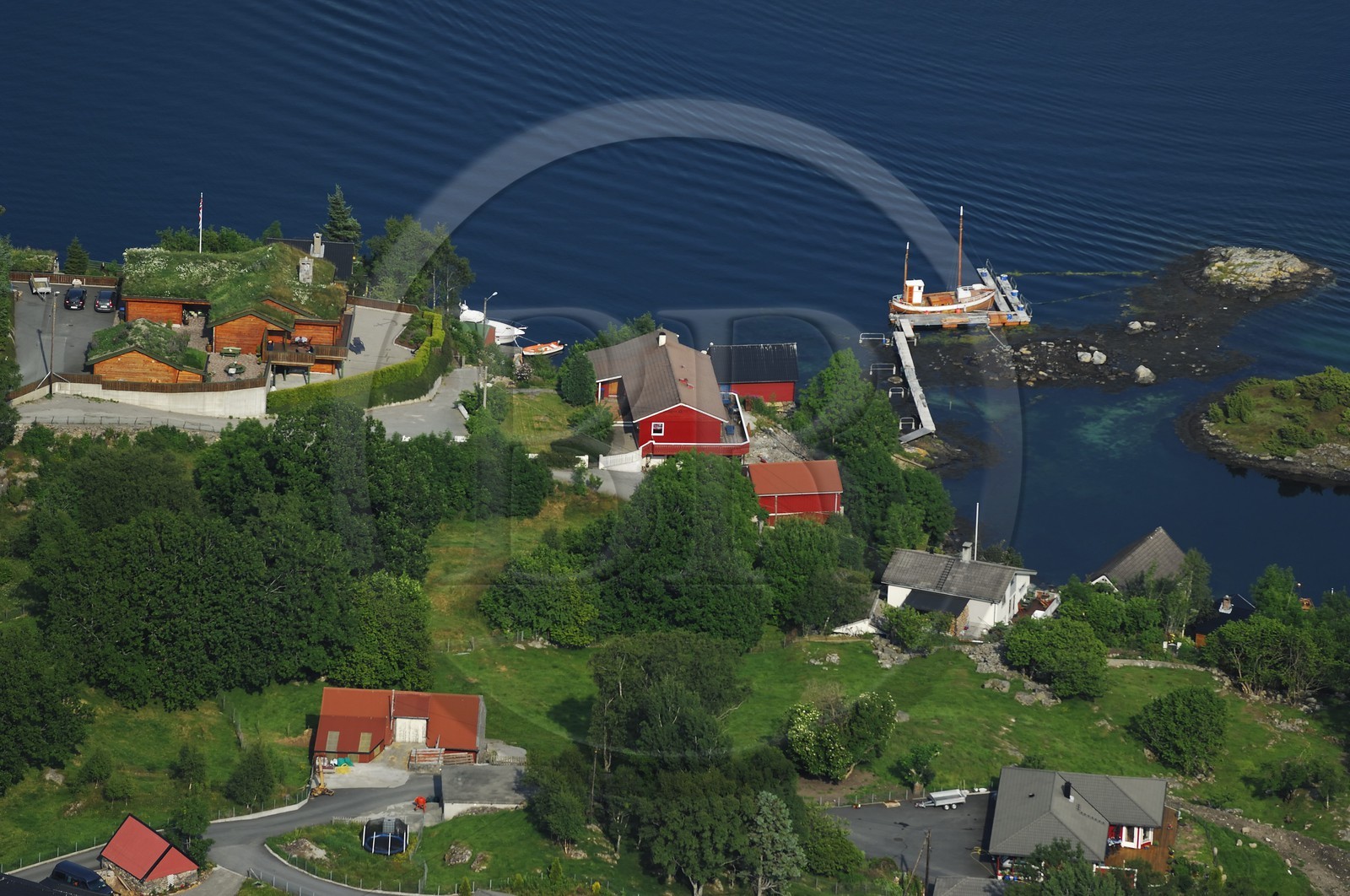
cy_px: 448
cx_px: 675
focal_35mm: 300
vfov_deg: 4.6
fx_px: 11234
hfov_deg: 6.9
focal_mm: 200
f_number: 4
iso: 100
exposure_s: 1/1000
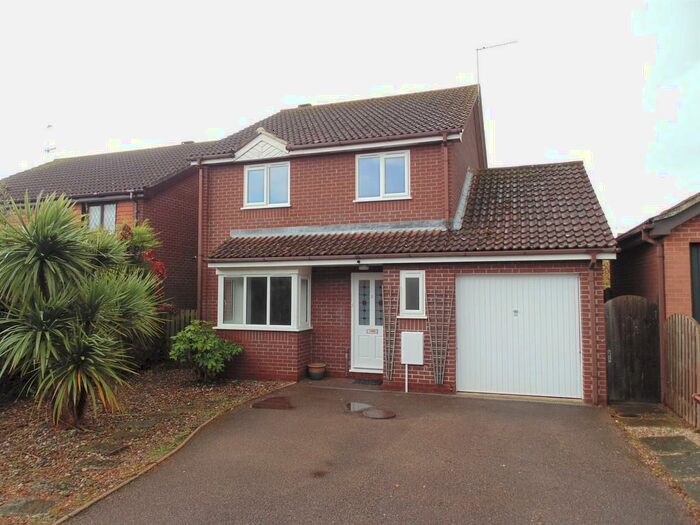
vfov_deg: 56.8
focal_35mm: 24
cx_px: 350
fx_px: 485
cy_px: 262
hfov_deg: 71.6
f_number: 3.1
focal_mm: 4.3
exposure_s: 1/250
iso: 80
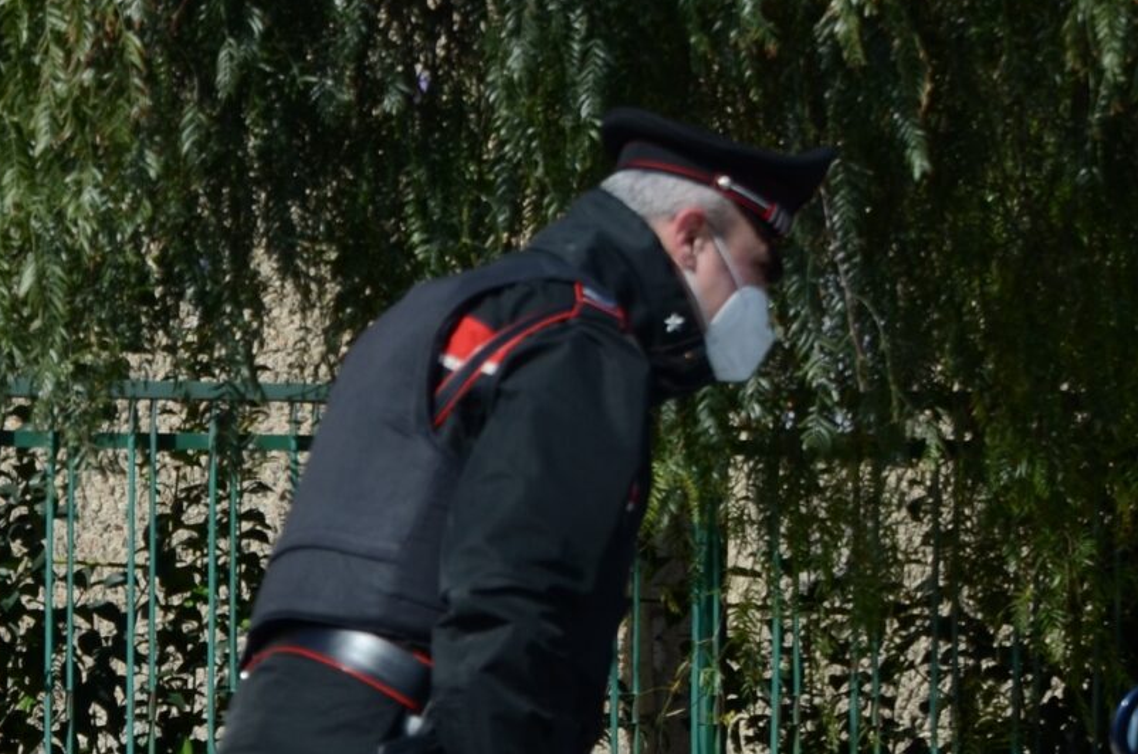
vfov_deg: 2.7
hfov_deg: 4.1
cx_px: 4
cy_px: 777
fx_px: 15853
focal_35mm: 503
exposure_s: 1/250
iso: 100
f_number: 9
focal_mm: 105
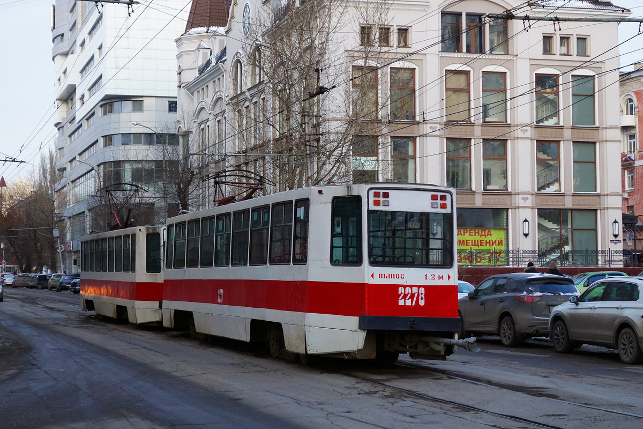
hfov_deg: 37.5
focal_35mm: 53
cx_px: 322
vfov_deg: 25.5
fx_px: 947
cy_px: 214
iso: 400
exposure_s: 1/500
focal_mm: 19.53
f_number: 3.5
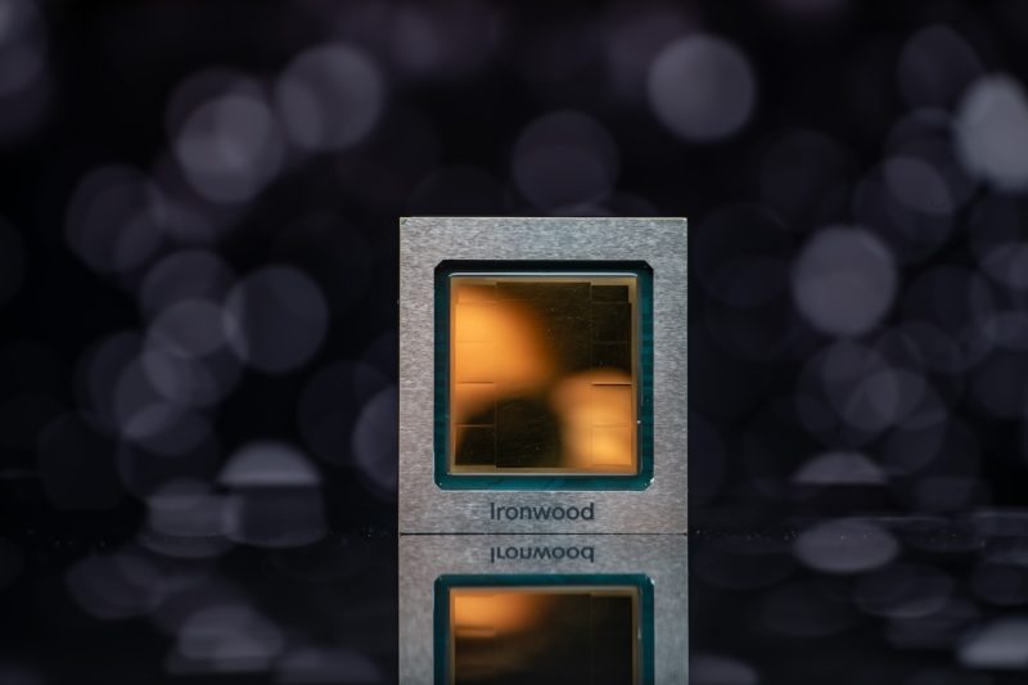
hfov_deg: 19.3
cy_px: 342
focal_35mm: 106
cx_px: 514
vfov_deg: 12.9
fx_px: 3026
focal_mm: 106
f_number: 2.8
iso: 200
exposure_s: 1/125
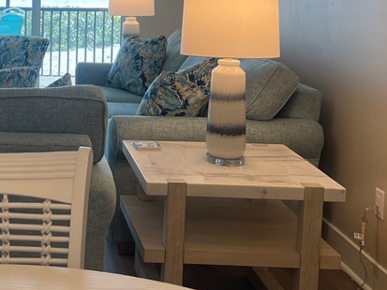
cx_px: -22
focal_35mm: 62
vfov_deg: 23.1
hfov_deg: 28.7
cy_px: 31
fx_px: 693
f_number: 1.6
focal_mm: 5.1
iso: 64
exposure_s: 1/120
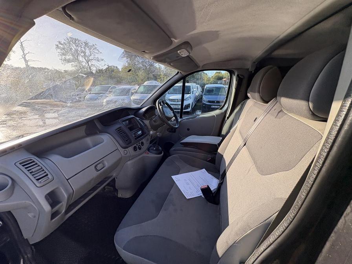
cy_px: 132
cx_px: 176
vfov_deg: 85.7
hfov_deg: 102.1
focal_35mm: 14
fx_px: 142
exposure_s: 1/249
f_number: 2.2
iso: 40
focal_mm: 2.22
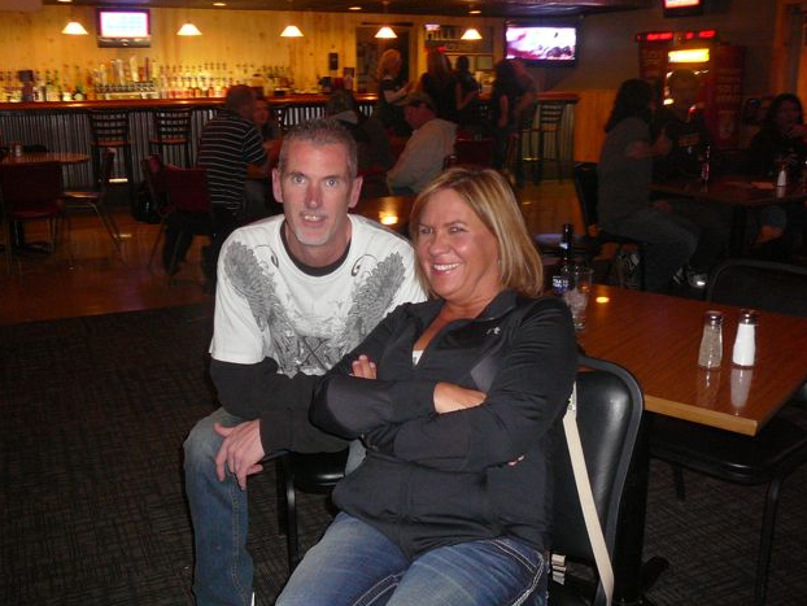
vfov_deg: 39.7
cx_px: 398
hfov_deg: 51.3
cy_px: 296
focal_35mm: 36
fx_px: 840
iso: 200
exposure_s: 1/8
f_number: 2.8
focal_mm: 5.2
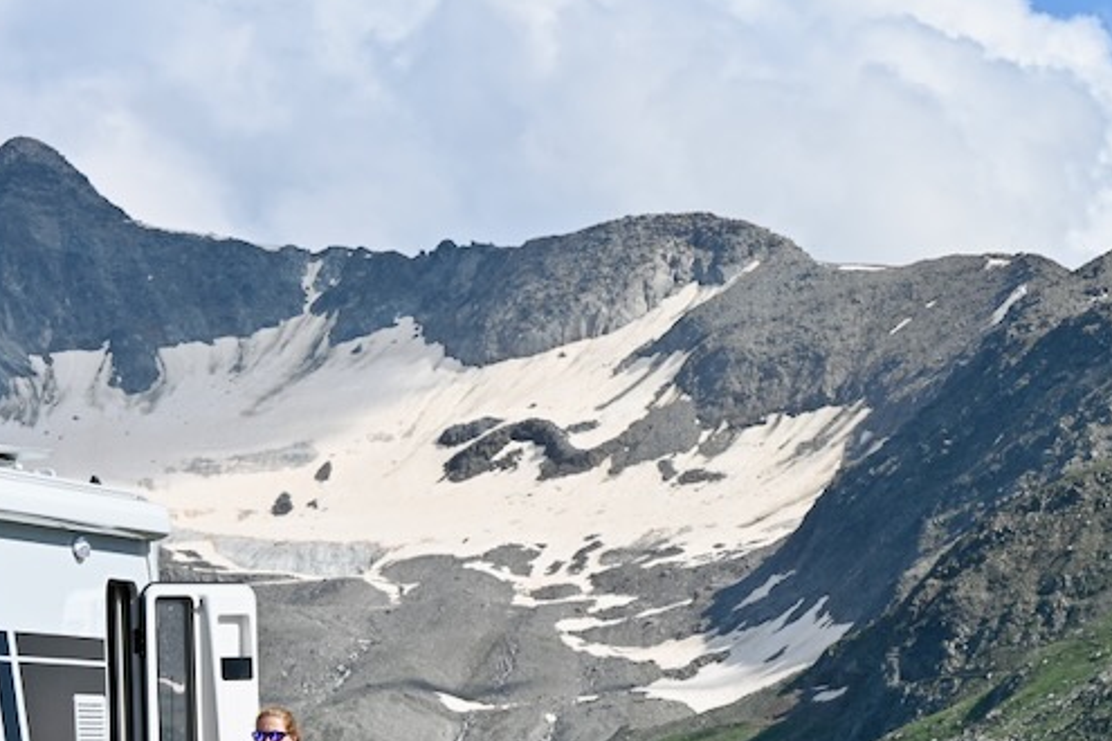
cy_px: 638
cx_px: 521
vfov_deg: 6.6
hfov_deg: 9.8
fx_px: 6455
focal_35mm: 209
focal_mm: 94
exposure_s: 1/250
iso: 140
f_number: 11
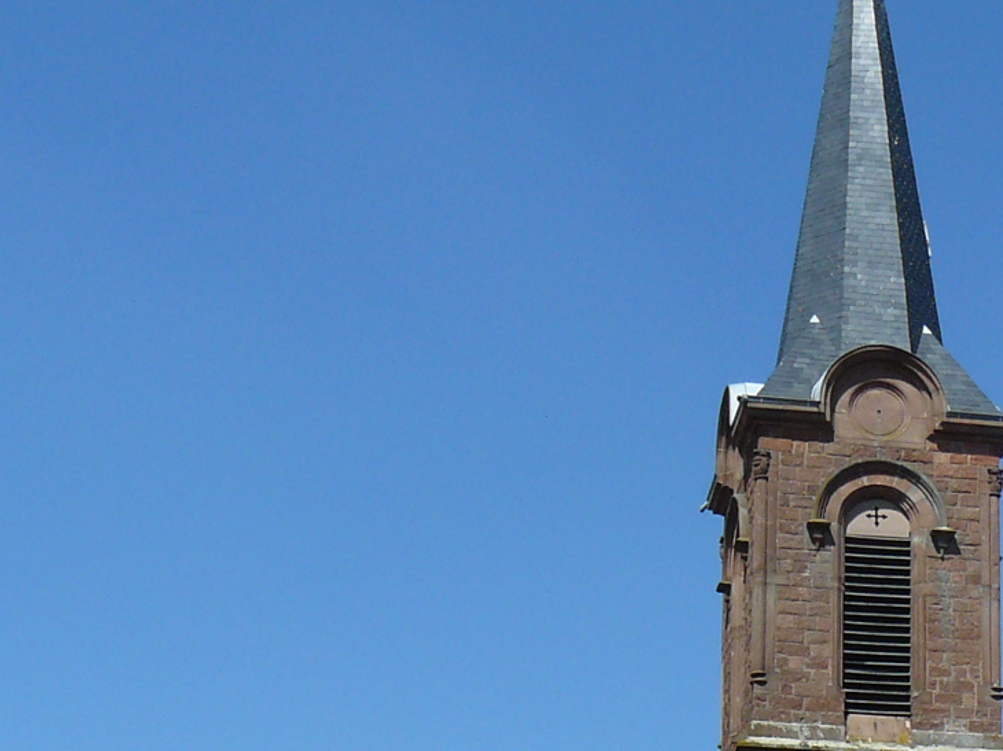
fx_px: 2926
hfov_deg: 19.1
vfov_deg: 14.3
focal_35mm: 101
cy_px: 831
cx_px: 897
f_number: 5.6
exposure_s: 1/400
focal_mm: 6
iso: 100
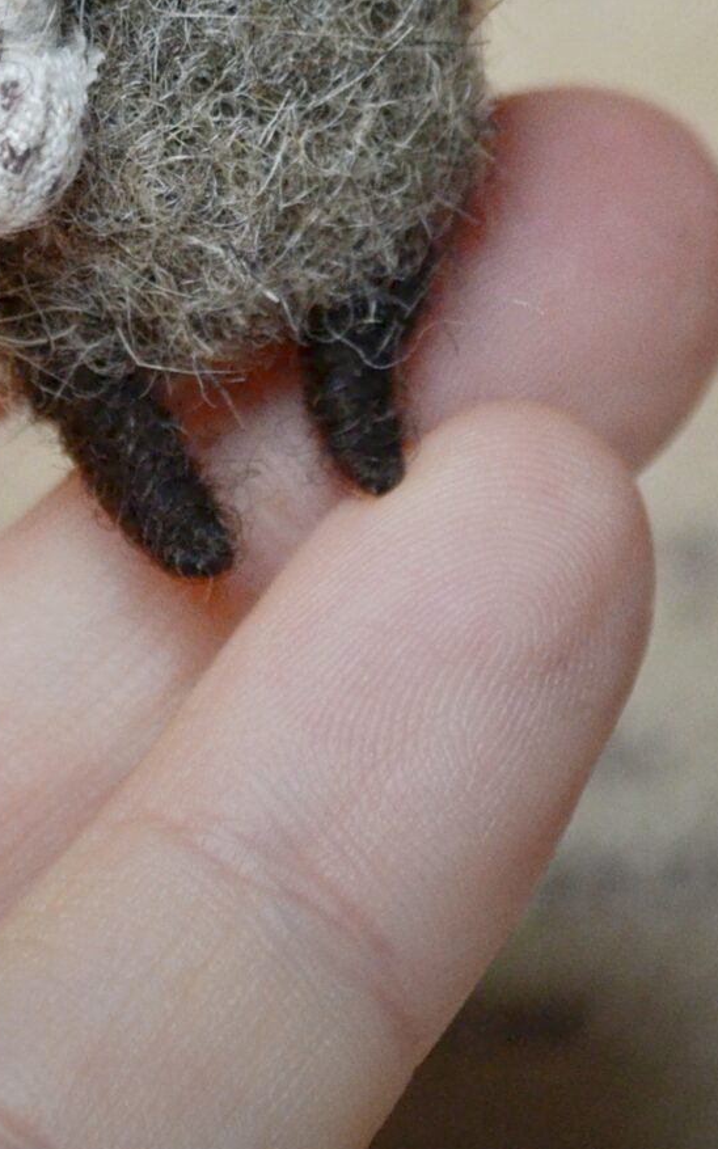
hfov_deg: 5.3
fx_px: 7687
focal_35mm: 245
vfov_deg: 8.4
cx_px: 179
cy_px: -466
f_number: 6.3
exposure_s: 1/200
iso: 800
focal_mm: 55
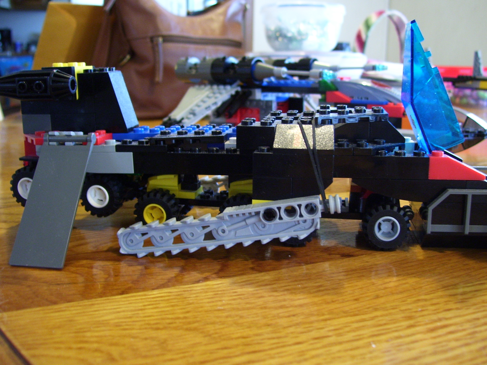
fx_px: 521
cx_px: 244
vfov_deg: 38.7
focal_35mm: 37
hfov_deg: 50.1
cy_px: 182
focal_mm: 6
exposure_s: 1/8
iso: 160
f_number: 2.7
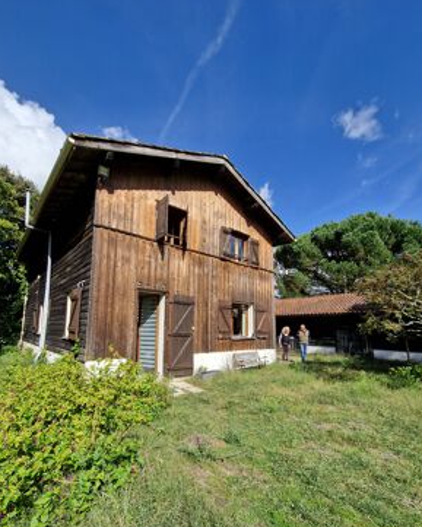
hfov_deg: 84.0
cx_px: 202
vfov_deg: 96.3
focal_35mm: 15
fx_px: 234
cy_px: 297
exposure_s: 1/2184
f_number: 2.2
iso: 50
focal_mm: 2.2
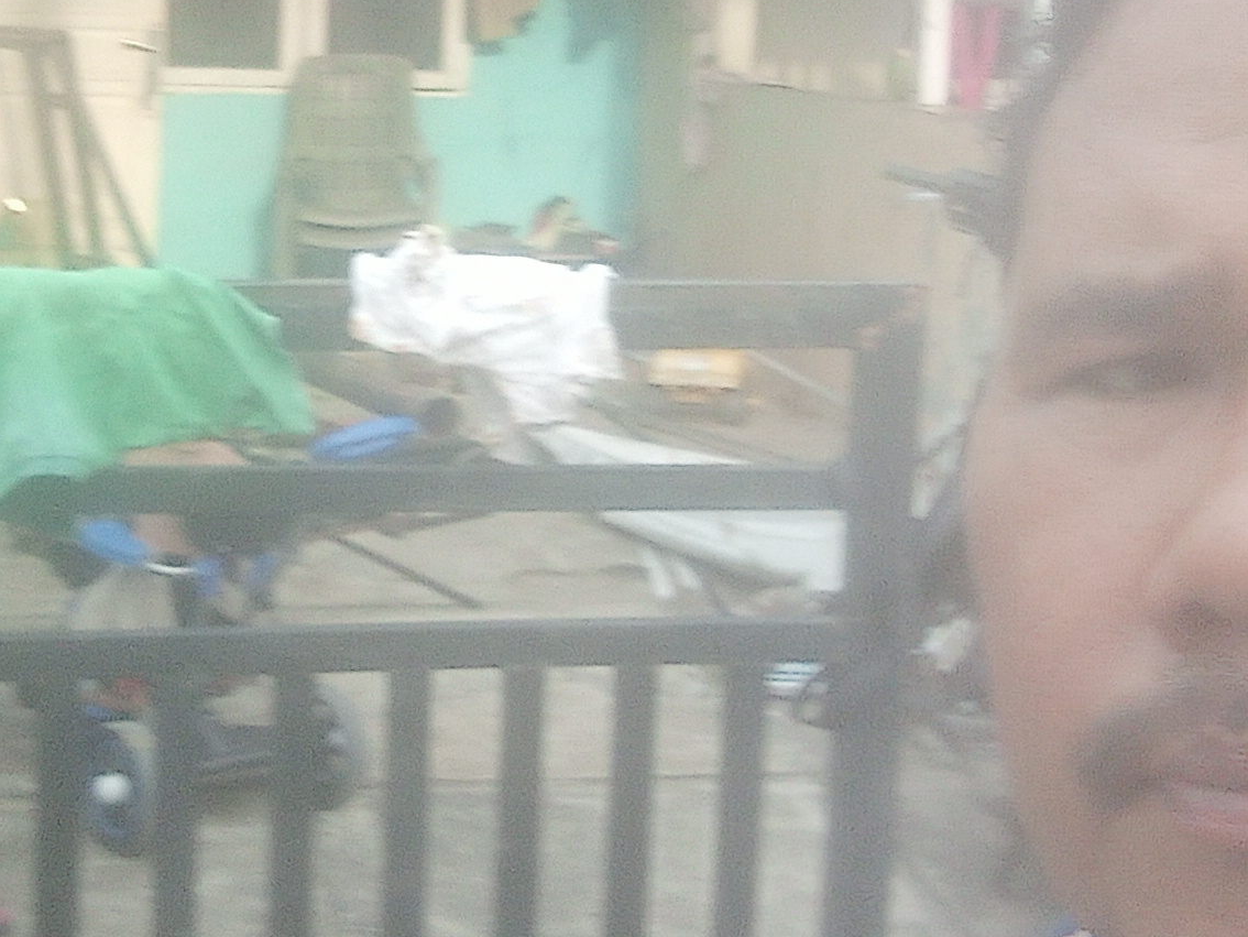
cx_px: 580
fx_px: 2308
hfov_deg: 30.2
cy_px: 386
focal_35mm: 64
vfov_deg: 22.9
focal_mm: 2.64
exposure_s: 1/100
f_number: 2
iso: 101
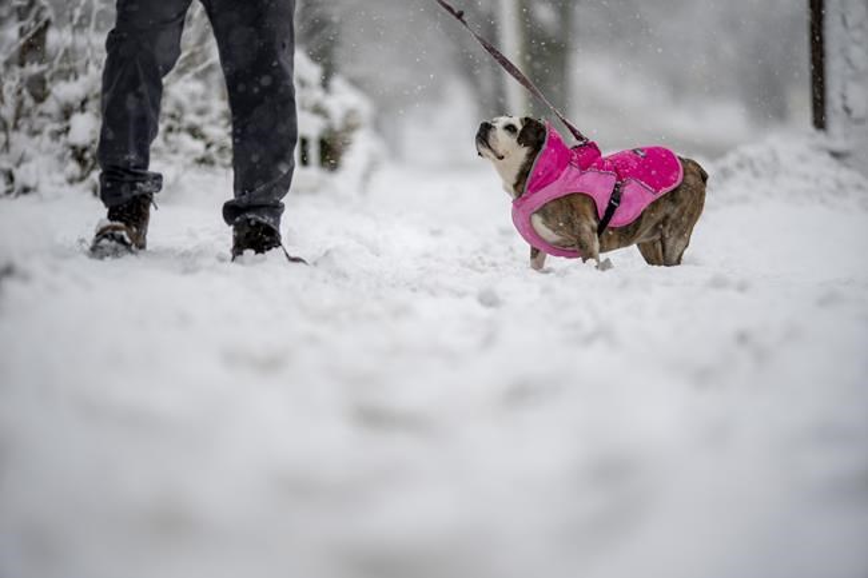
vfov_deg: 10.2
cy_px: 289
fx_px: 3254
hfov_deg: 15.2
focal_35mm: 135
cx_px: 434
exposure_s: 1/1600
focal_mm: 135
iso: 100
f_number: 2
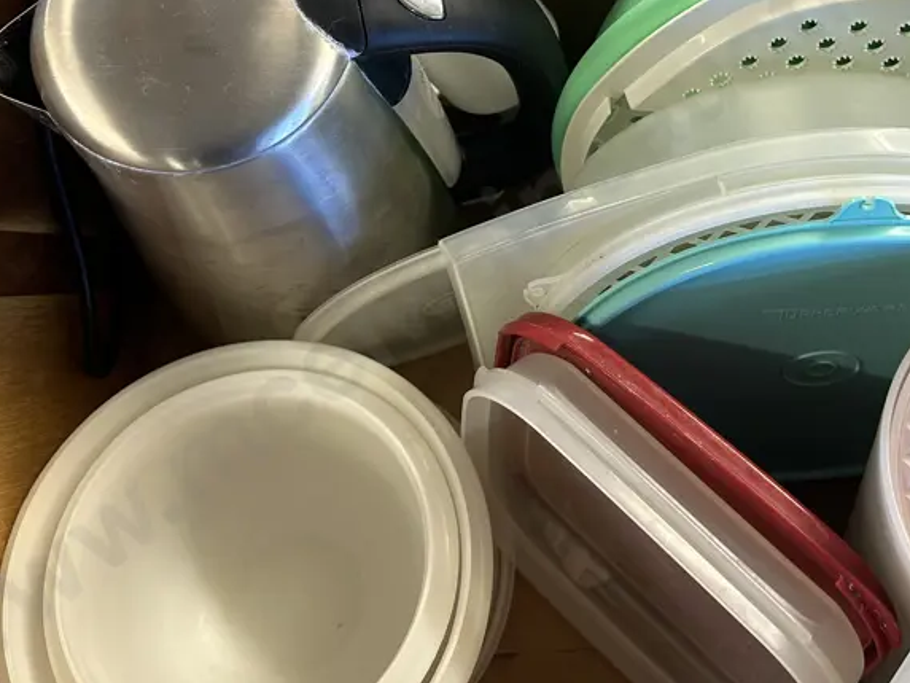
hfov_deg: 43.4
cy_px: 177
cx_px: 587
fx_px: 1130
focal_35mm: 43
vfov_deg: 33.0
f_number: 1.78
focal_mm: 6.86
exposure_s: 1/50
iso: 160
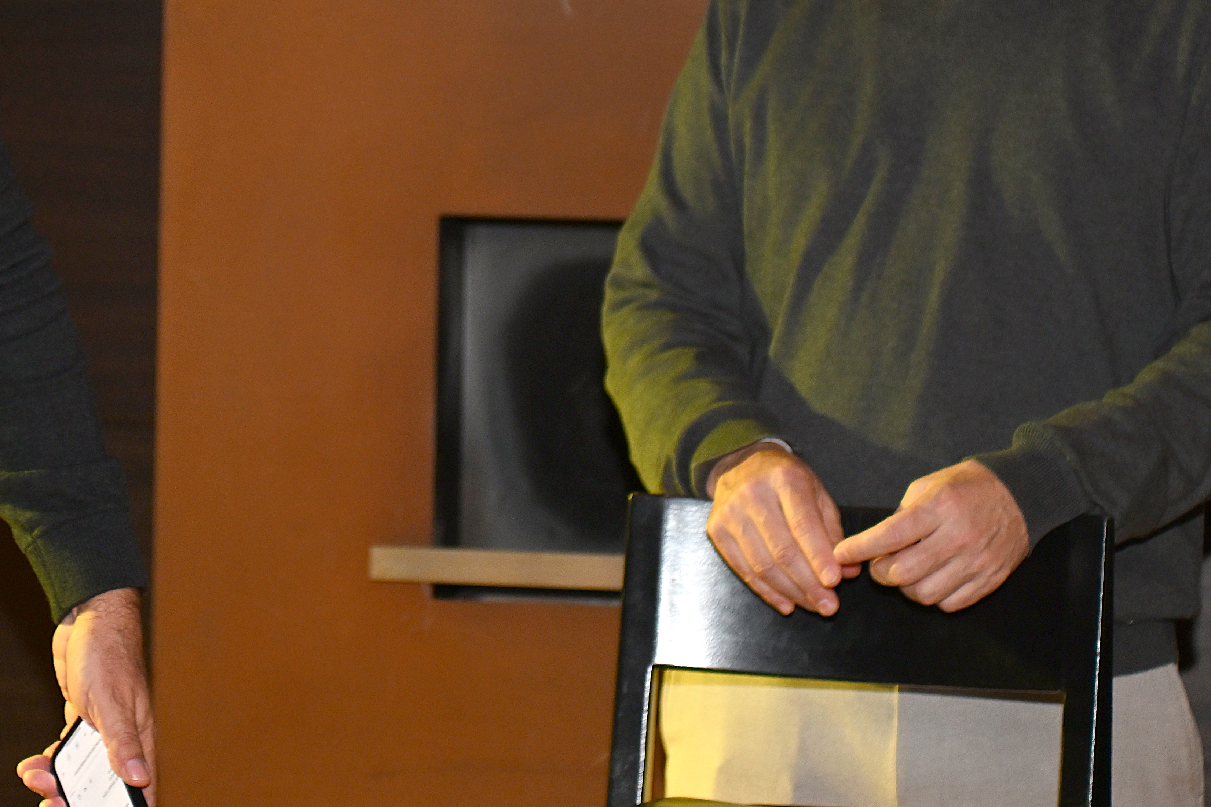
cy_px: 18
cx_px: 326
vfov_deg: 7.8
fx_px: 5887
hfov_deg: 11.7
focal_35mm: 175
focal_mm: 70
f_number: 2.8
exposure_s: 1/60
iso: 640
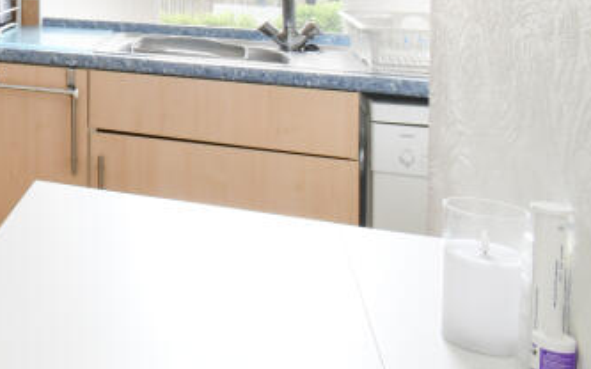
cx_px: -305
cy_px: -119
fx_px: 757
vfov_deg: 23.9
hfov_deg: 27.9
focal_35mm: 47
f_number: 9
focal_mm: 10
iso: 320
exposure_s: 1/6
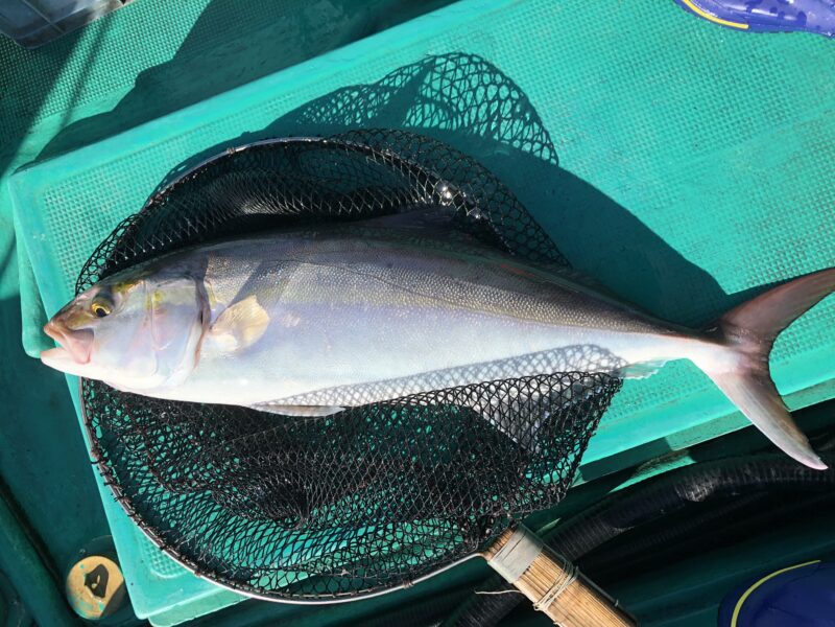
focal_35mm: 28
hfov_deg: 63.4
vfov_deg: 49.7
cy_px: 314
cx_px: 418
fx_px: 675
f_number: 1.8
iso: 20
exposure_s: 1/1156
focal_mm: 4
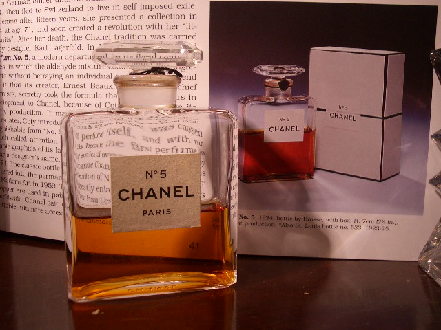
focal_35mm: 41
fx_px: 522
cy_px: 165
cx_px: 220
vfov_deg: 35.1
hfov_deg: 45.8
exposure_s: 1/100
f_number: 2.8
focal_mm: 6.8
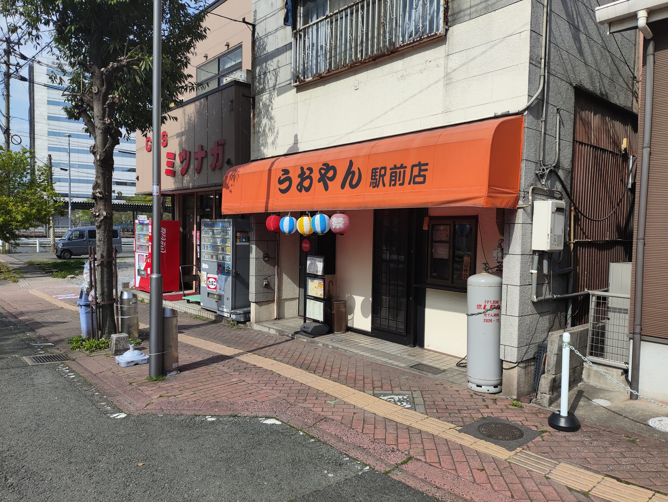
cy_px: 251
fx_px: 463
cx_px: 334
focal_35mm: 24
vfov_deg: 56.8
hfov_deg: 71.6
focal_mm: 4.68
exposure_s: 1/2087
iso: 50
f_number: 1.8
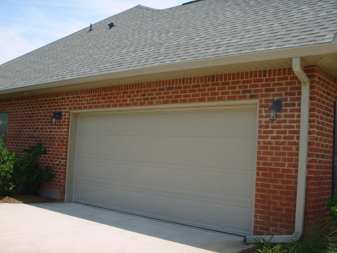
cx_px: 168
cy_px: 126
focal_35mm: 39
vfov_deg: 36.8
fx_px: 380
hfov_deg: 47.9
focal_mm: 6.6
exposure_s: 1/125
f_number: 6.3
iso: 50
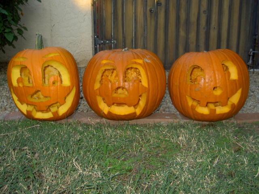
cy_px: 97
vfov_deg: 41.8
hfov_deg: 54.0
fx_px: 254
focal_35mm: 34
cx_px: 130
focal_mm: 5.6
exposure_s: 1/60
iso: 50
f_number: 2.8
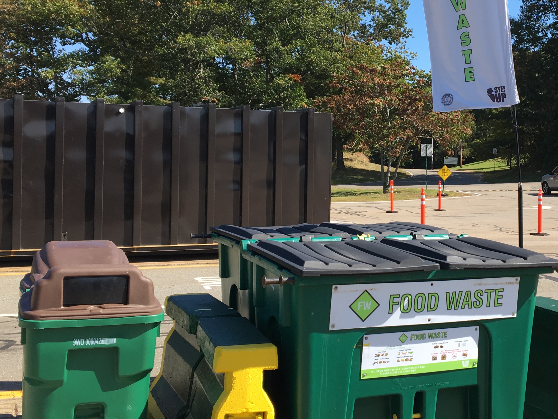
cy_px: 158
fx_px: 822
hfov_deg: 36.7
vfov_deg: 28.5
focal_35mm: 51
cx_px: 408
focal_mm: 4.15
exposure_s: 1/874
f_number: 2.2
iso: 25
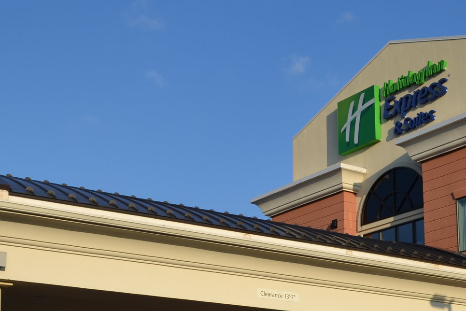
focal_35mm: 70
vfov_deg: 19.1
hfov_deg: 28.8
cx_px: 229
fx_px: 906
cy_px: 285
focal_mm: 22
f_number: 8
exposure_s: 1/250
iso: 100
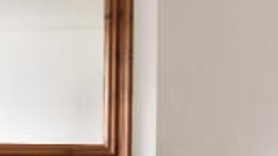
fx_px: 670
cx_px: -119
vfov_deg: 12.9
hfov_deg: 20.6
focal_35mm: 91
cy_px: 196
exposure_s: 1/8
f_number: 9
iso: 200
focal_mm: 20
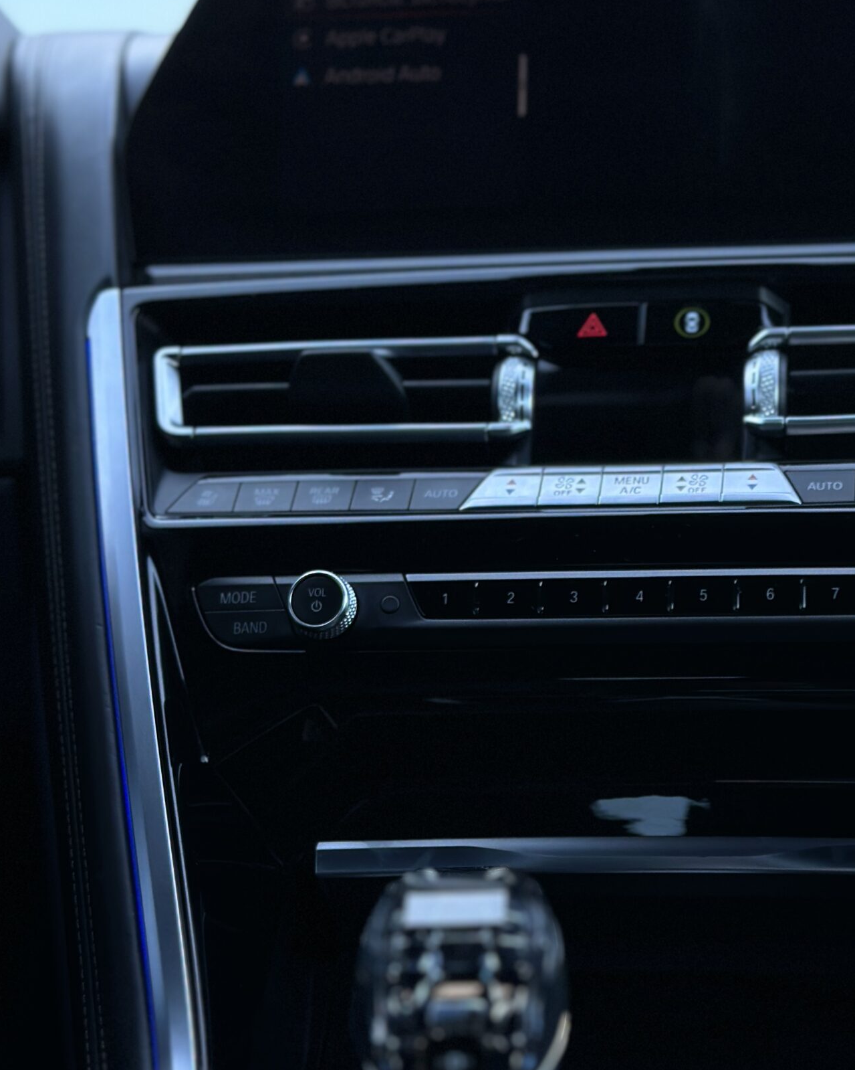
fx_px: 2373
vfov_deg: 25.2
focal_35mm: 75
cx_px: 617
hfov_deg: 20.3
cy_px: 753
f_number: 1.78
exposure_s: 1/149
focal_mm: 6.86
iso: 64
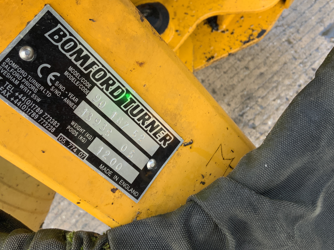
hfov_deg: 45.7
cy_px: 100
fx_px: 396
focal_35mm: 41
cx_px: 152
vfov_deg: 35.0
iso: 40
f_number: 1.8
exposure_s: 1/122
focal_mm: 3
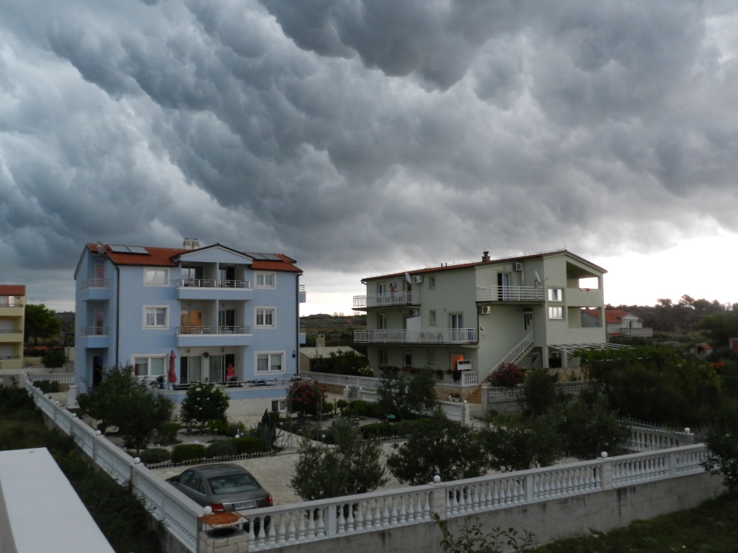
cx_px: 369
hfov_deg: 56.8
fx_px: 682
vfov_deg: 44.2
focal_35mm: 32
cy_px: 276
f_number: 3.7
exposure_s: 1/30
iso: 360
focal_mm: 5.6
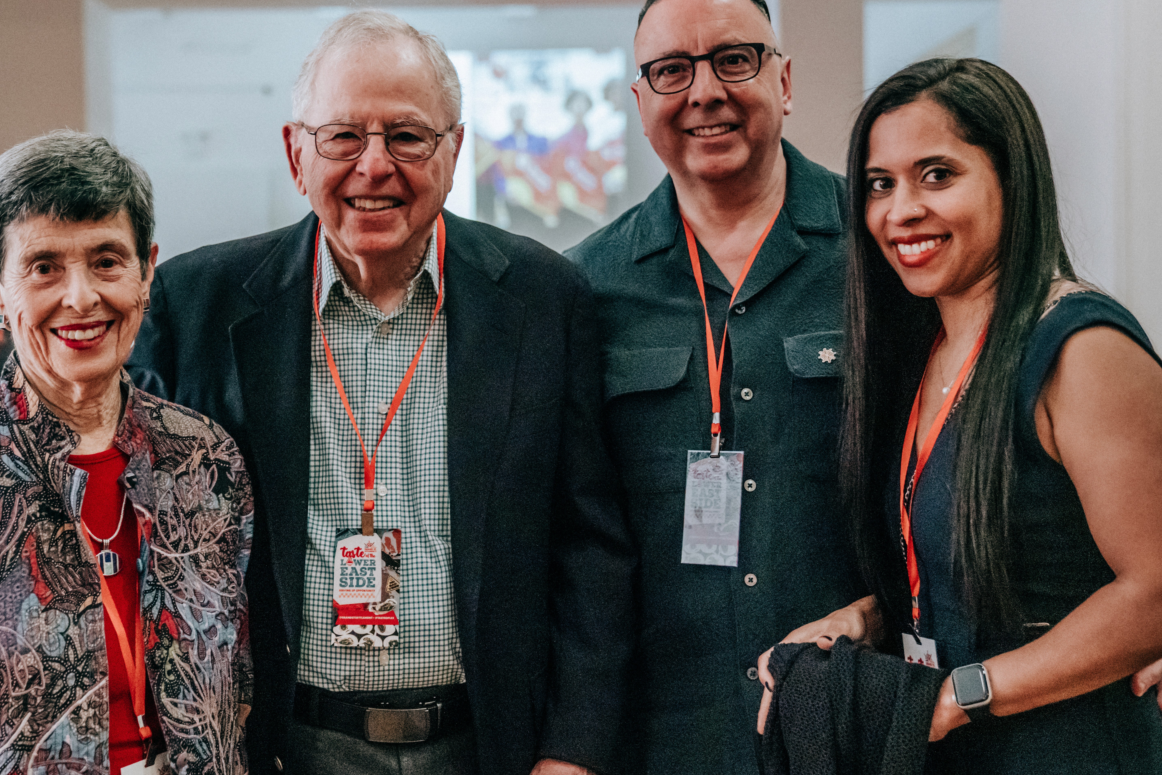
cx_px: 508
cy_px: 324
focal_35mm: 57
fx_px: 1840
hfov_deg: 35.0
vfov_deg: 23.8
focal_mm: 41
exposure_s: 1/160
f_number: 2.8
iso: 8000
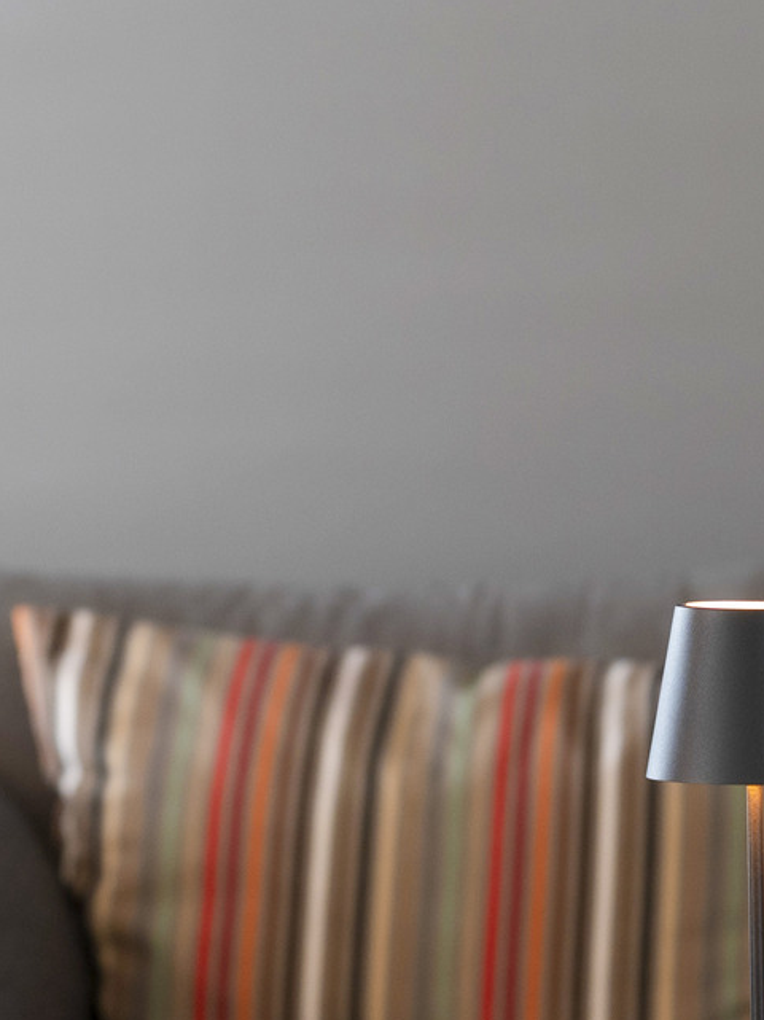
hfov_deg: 5.8
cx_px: 124
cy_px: 854
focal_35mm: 255
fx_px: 7512
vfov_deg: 7.8
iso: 800
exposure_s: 1/125
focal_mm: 85
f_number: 2.5
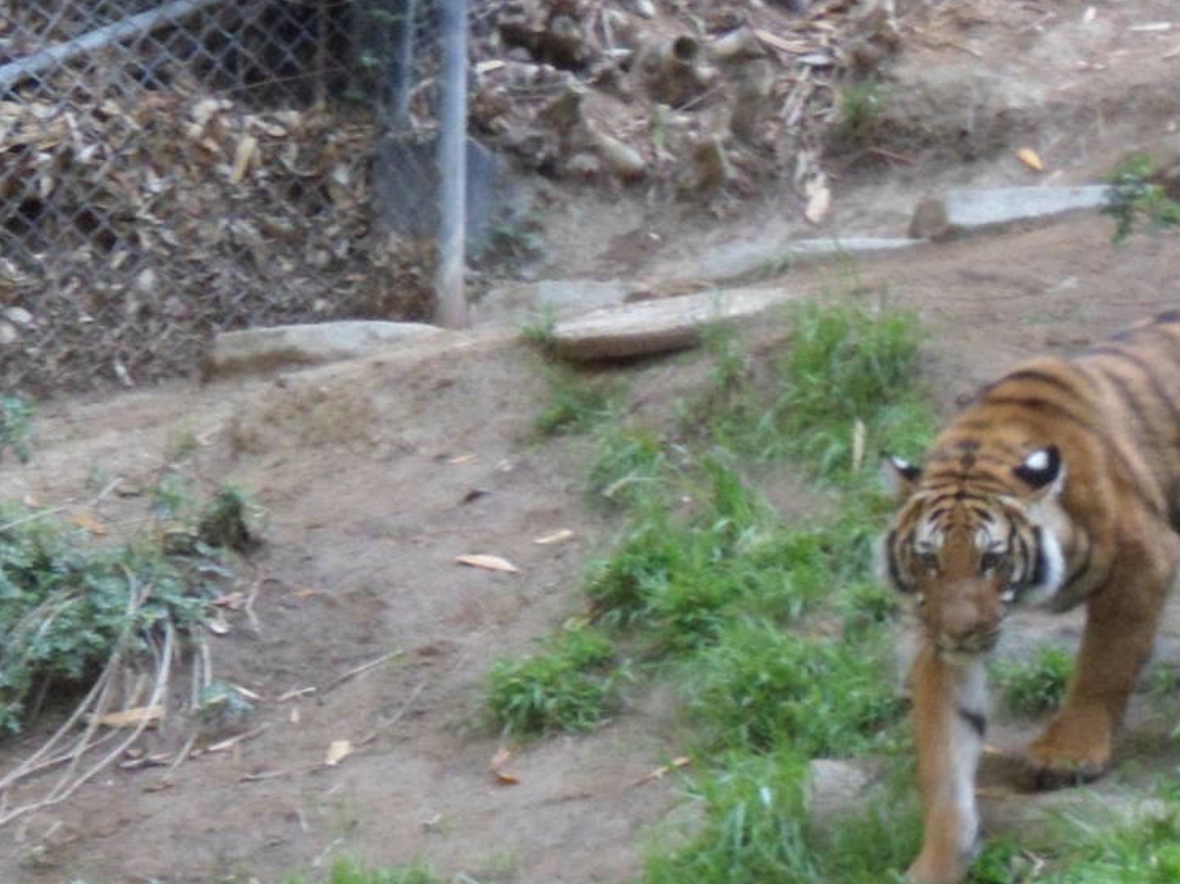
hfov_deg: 7.0
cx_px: 405
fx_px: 9610
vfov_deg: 5.3
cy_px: 582
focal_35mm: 282
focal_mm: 22.5
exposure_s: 1/30
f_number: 5.4
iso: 400
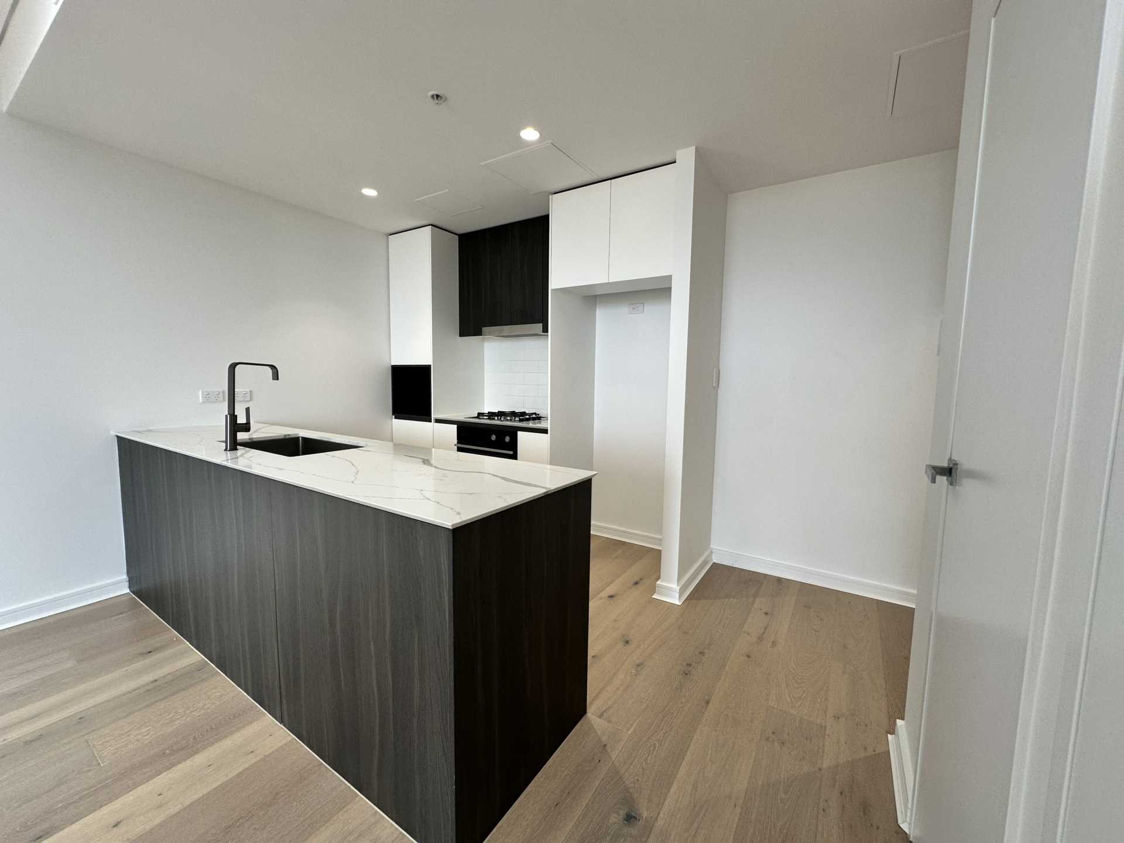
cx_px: 562
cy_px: 422
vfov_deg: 85.7
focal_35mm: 14
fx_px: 455
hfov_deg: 102.1
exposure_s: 1/100
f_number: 2.2
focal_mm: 2.22
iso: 64
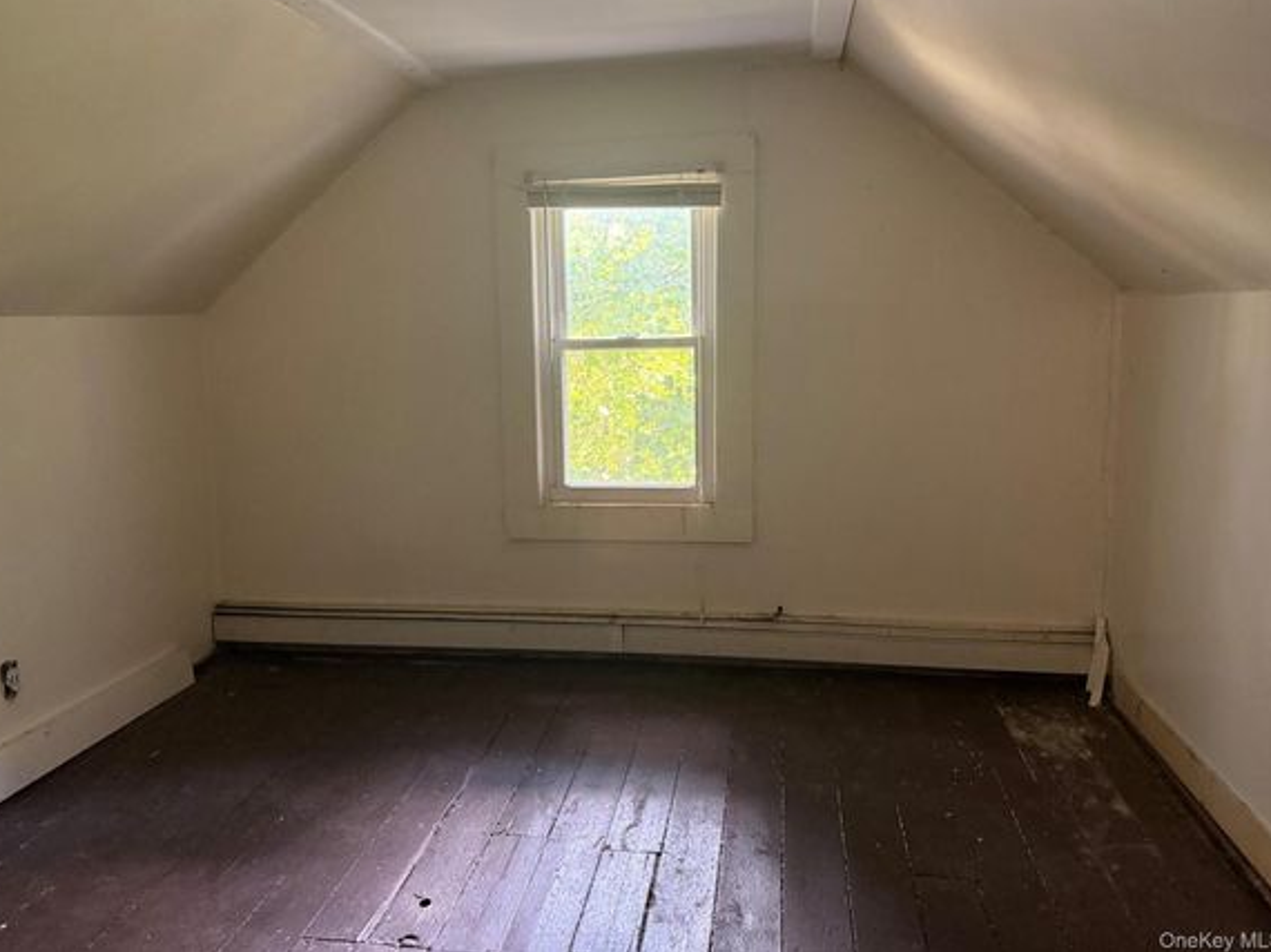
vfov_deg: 54.8
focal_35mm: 25
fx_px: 918
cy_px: 460
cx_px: 629
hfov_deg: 69.4
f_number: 1.78
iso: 1000
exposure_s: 1/40
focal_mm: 6.76
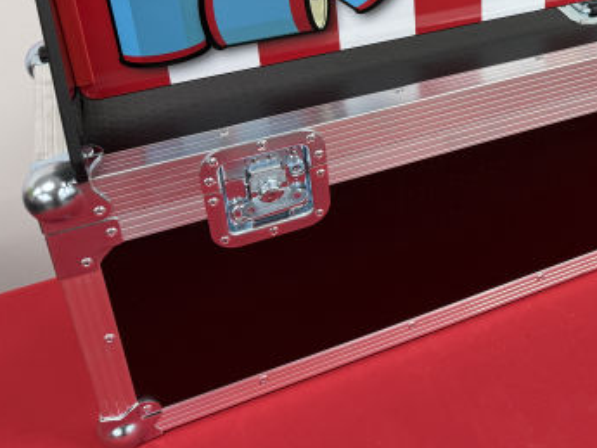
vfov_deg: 29.2
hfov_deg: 37.1
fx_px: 811
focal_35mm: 47
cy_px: 16
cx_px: 564
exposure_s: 1/100
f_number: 1.78
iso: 125
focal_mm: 6.76
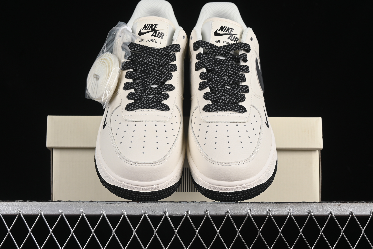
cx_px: 186
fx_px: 777
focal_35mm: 75
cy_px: 124
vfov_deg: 18.2
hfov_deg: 27.0
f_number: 8
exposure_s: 1/100
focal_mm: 50
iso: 160
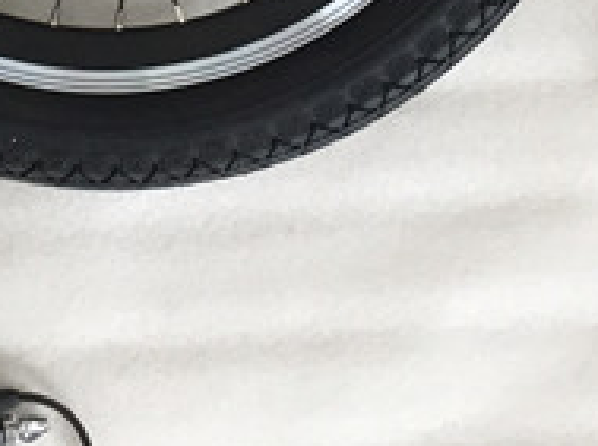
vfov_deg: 11.3
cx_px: 136
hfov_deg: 16.0
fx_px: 2121
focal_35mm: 123
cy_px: -310
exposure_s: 1/33
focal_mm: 4.15
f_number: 2.2
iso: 50
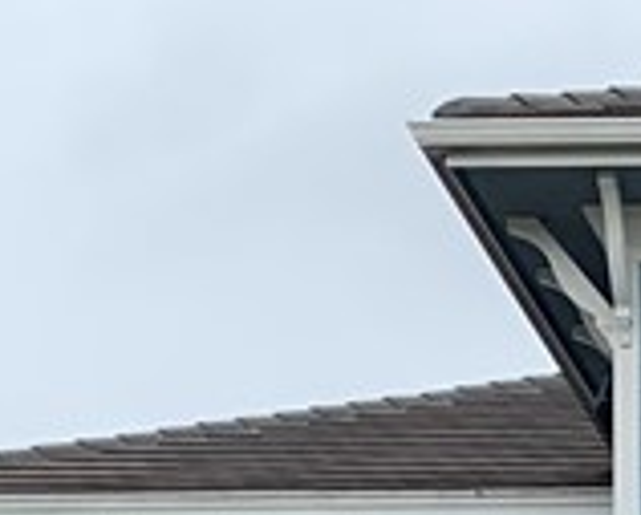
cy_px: 1484
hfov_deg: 11.0
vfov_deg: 8.2
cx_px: 1152
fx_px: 3117
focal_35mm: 164
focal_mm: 4.25
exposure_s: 1/765
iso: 25
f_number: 1.8
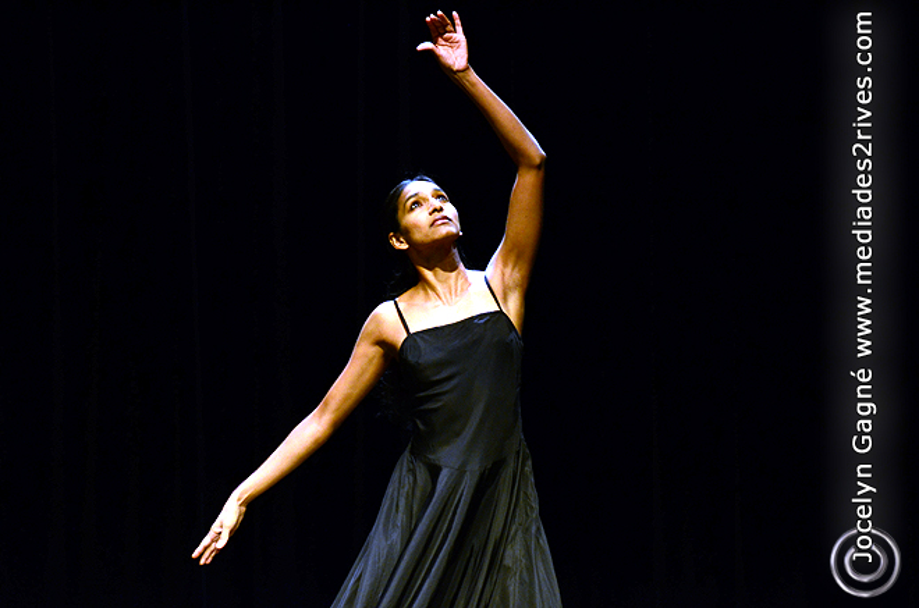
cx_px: 460
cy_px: 304
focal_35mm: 210
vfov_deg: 6.5
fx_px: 5349
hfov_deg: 9.8
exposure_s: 1/100
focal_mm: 140
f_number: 4.8
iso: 1600
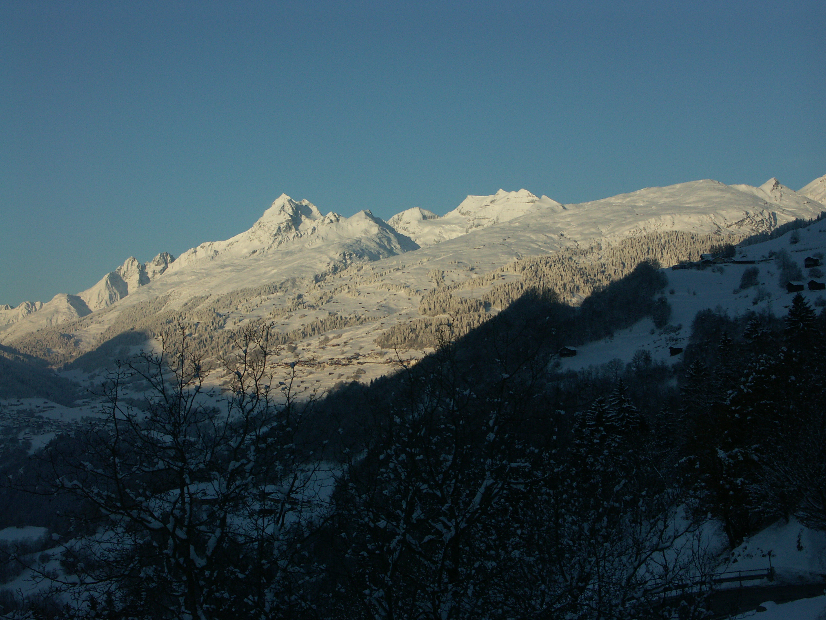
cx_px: 413
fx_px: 1527
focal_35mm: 64
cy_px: 310
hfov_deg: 30.3
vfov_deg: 22.9
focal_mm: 16.36
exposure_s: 1/640
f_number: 8
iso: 100
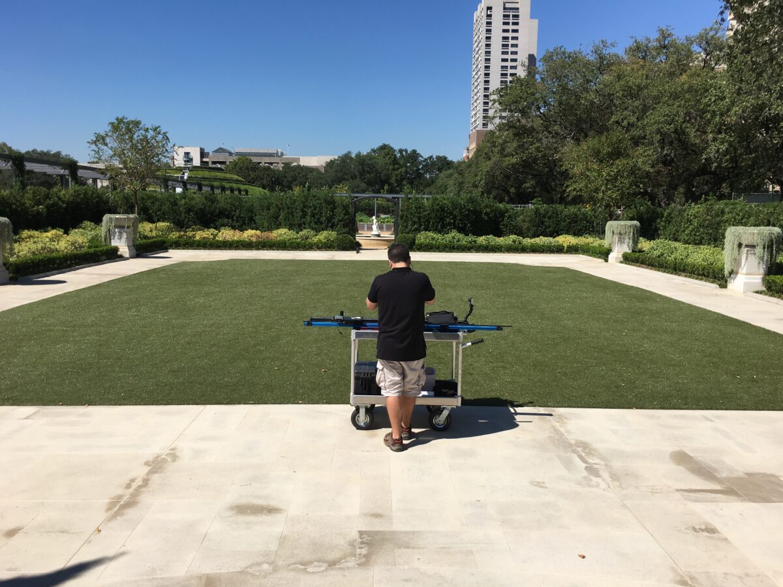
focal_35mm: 29
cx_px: 392
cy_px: 294
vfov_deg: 48.2
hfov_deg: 61.7
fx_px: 656
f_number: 2.2
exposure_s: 1/2198
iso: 25
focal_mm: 4.15
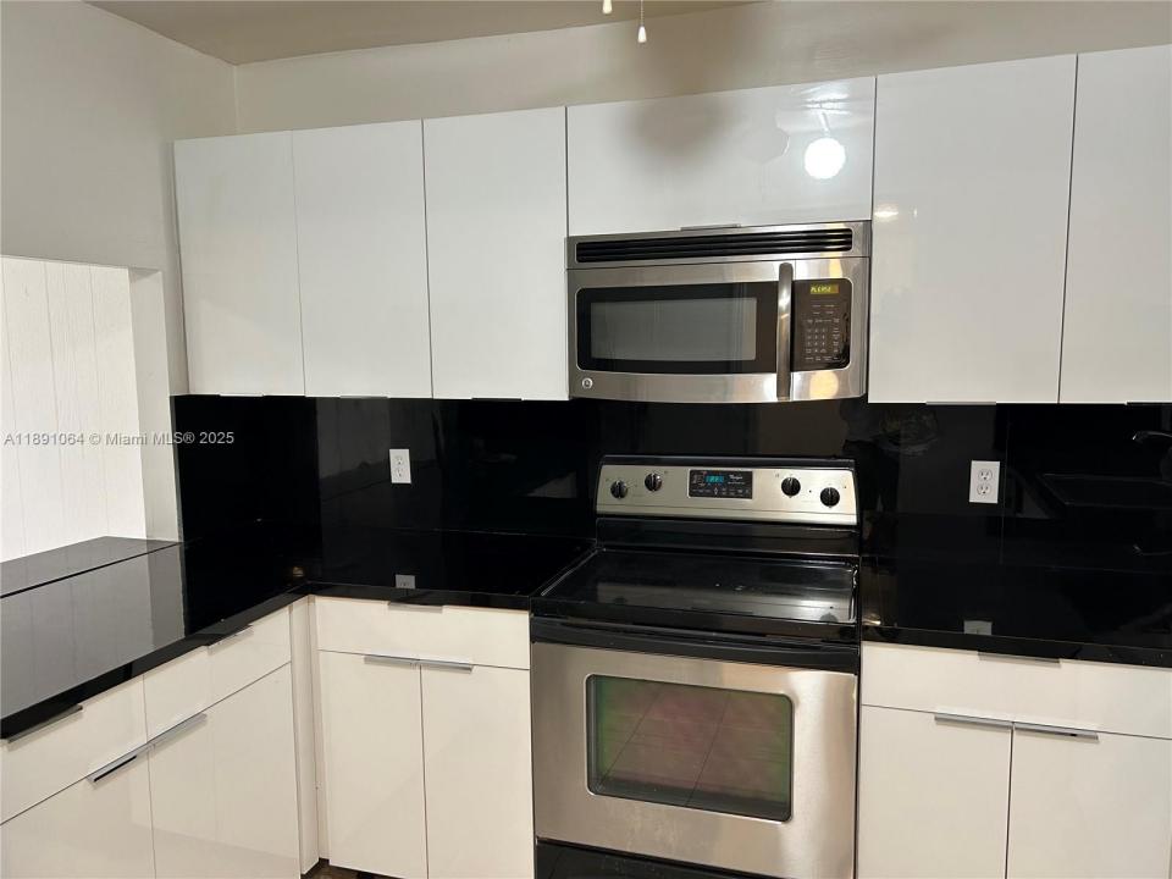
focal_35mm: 26
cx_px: 586
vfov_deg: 53.1
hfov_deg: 67.3
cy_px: 440
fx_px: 880
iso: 100
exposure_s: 1/60
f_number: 1.5
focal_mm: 5.7
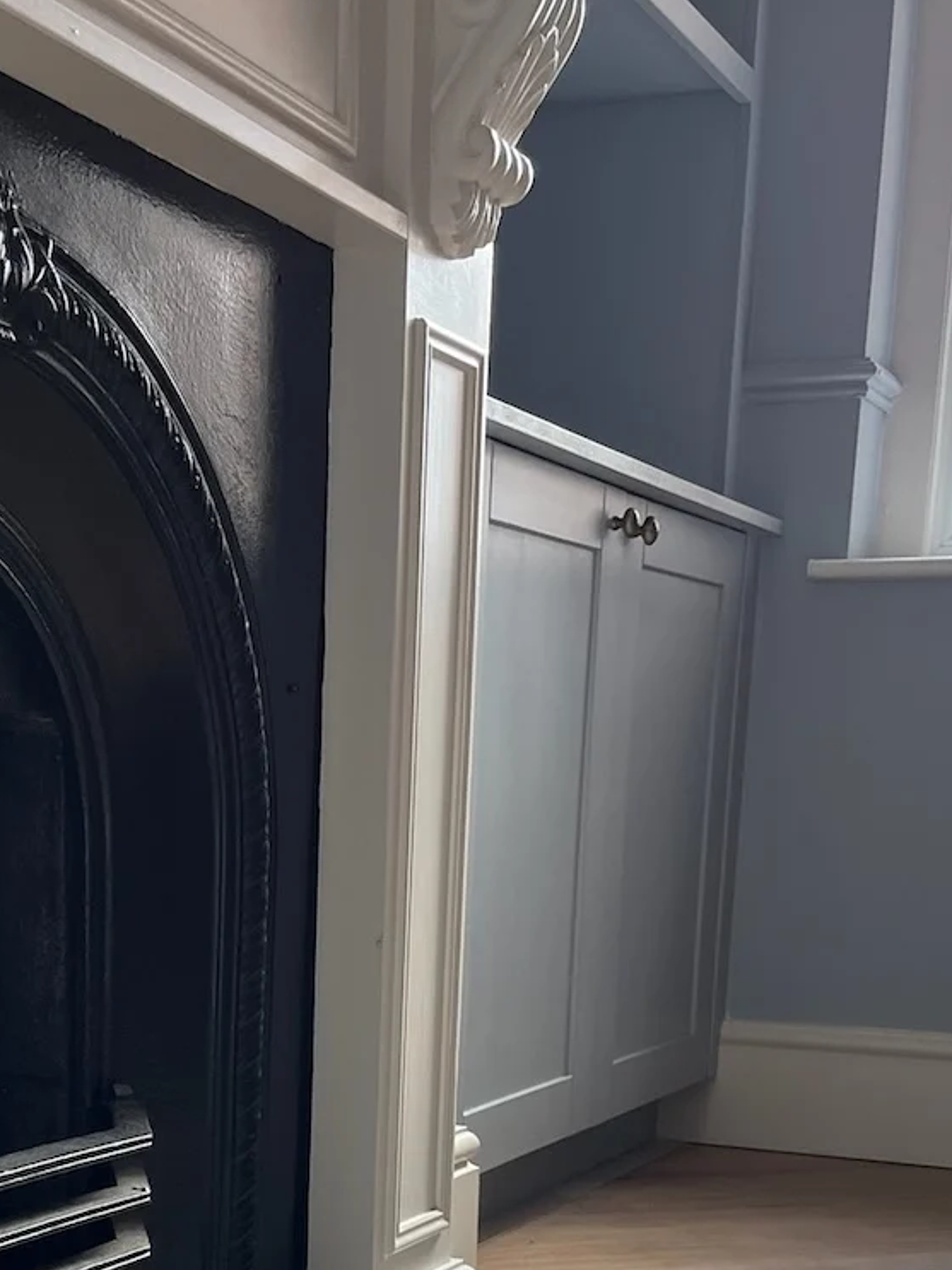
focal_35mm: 56
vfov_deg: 32.0
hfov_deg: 25.9
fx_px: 2054
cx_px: 313
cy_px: 1230
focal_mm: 5.1
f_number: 1.6
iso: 100
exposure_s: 1/121
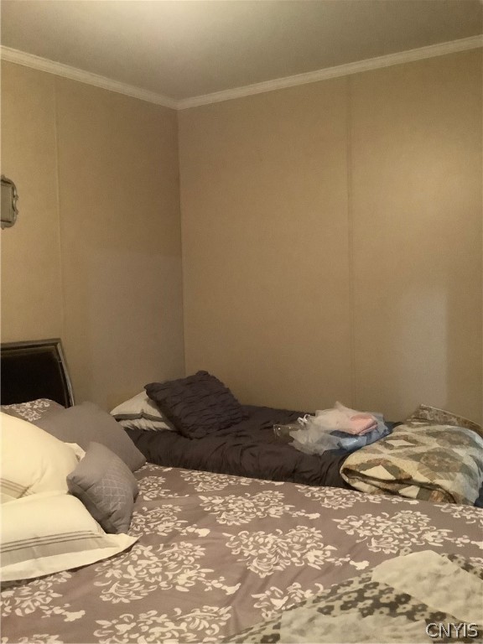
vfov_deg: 58.4
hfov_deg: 45.4
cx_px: 242
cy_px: 322
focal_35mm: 31
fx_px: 577
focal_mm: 3.3
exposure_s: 1/30
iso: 800
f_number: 2.4
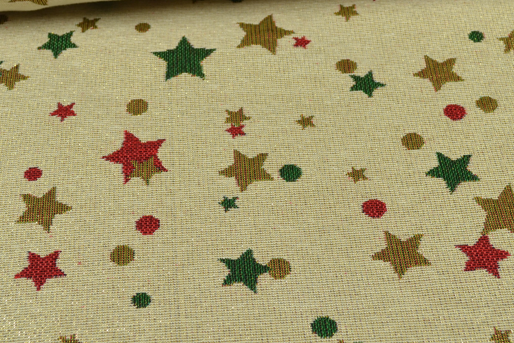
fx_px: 899
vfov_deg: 21.6
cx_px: 270
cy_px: 166
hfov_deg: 31.9
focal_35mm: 63
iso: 100
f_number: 6.3
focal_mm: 22
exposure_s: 1/25
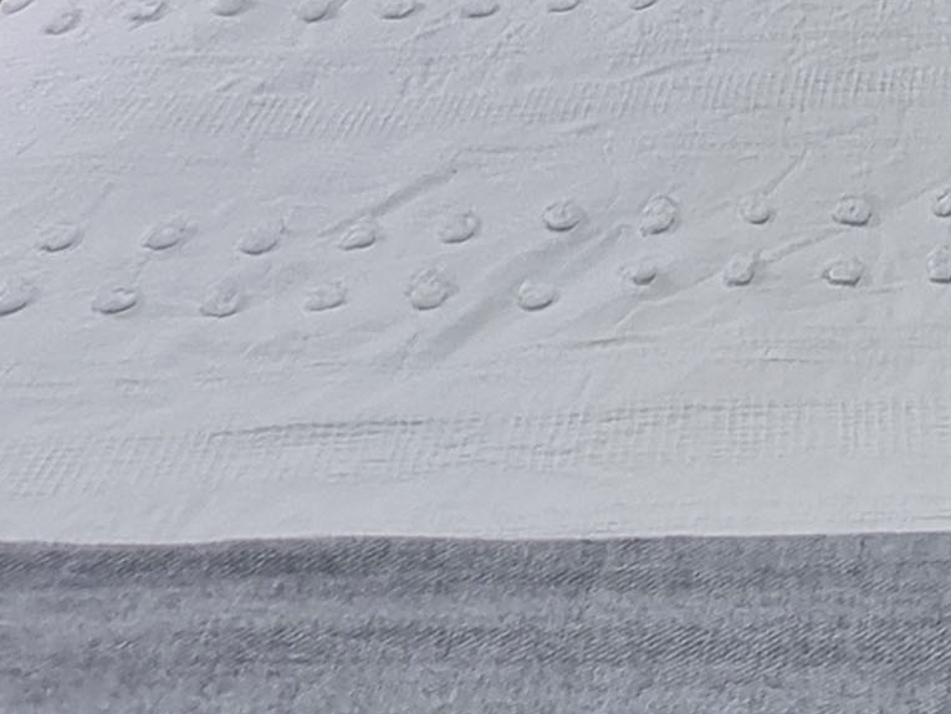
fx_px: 1868
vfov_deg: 13.8
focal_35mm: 68
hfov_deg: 23.7
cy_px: -1076
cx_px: 1364
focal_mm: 1.74
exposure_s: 1/50
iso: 80
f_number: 2.2
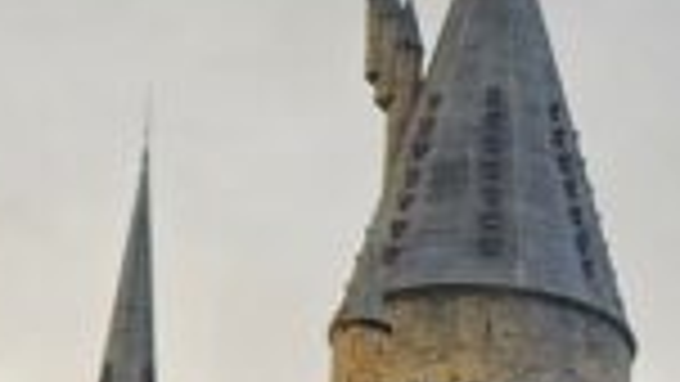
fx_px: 3066
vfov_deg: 7.1
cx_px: 1085
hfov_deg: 12.0
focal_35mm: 170
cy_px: 512
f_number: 1.8
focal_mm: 5.4
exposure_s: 1/180
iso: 20
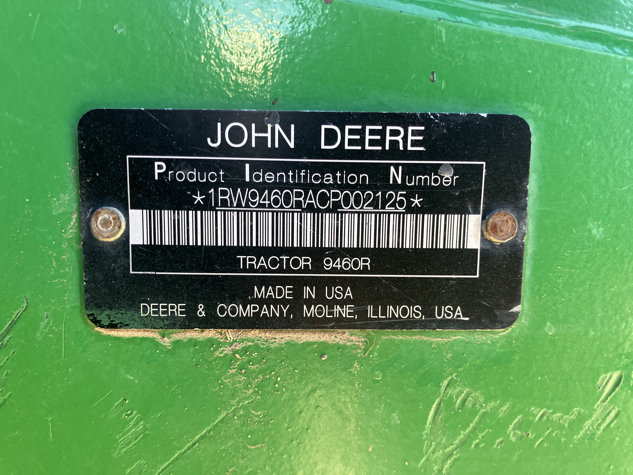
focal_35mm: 28
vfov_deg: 49.7
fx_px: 512
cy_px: 238
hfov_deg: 63.4
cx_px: 316
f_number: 1.8
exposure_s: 1/118
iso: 80
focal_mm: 3.99
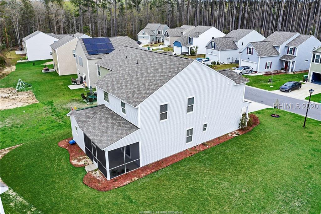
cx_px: 160
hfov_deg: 65.5
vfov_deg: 46.4
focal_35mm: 28
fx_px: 250
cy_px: 107
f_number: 4.5
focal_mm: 10.26
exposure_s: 1/500
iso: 100
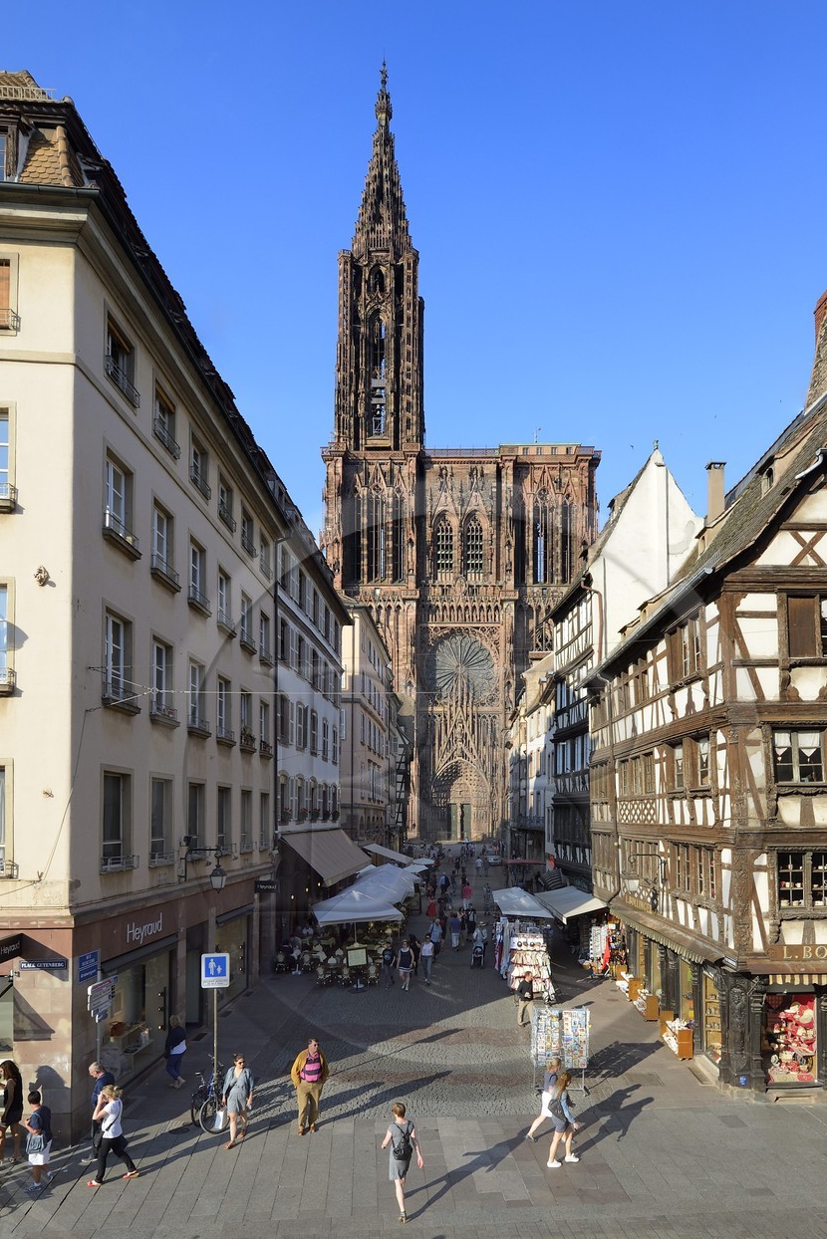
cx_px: 458
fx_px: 620
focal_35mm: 18
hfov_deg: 67.2
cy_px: 790
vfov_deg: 87.8
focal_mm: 14
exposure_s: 1/250
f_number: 9
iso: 200
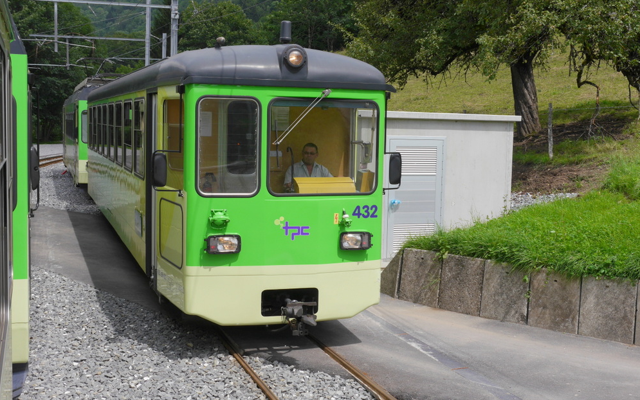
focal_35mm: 49
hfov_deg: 41.1
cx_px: 320
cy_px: 202
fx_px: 855
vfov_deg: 26.3
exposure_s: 1/400
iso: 160
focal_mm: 23
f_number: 9
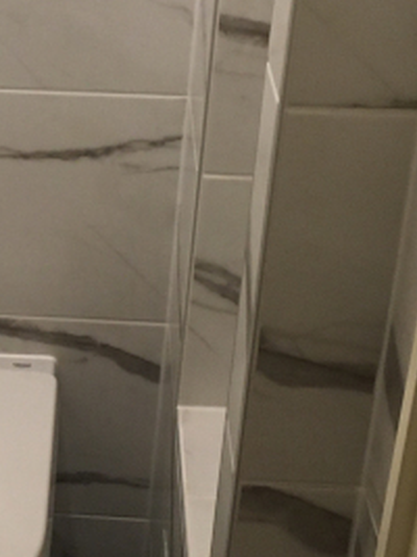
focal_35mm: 99
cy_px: 282
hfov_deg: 14.5
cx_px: -65
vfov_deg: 19.8
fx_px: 1591
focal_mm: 4.15
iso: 200
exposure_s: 1/33
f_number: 2.2
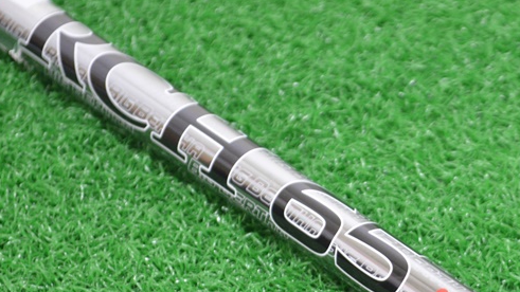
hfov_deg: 13.5
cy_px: 309
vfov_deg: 7.6
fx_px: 2178
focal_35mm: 158
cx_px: 430
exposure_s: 1/6
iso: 1600
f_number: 5.6
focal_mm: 55
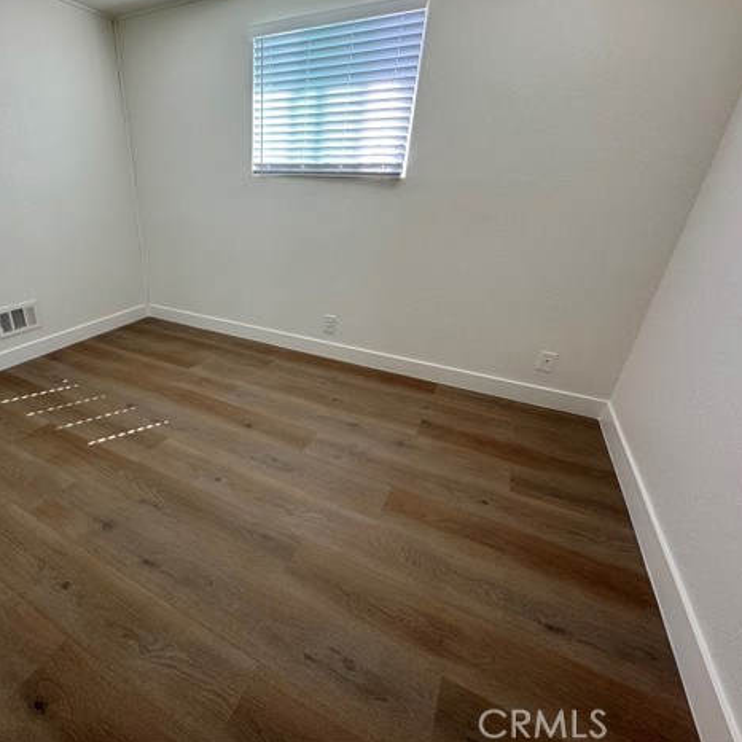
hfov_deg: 81.4
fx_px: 412
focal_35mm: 17
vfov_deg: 84.0
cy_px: 365
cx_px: 253
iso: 160
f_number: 2.2
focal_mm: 2.22
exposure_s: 1/120
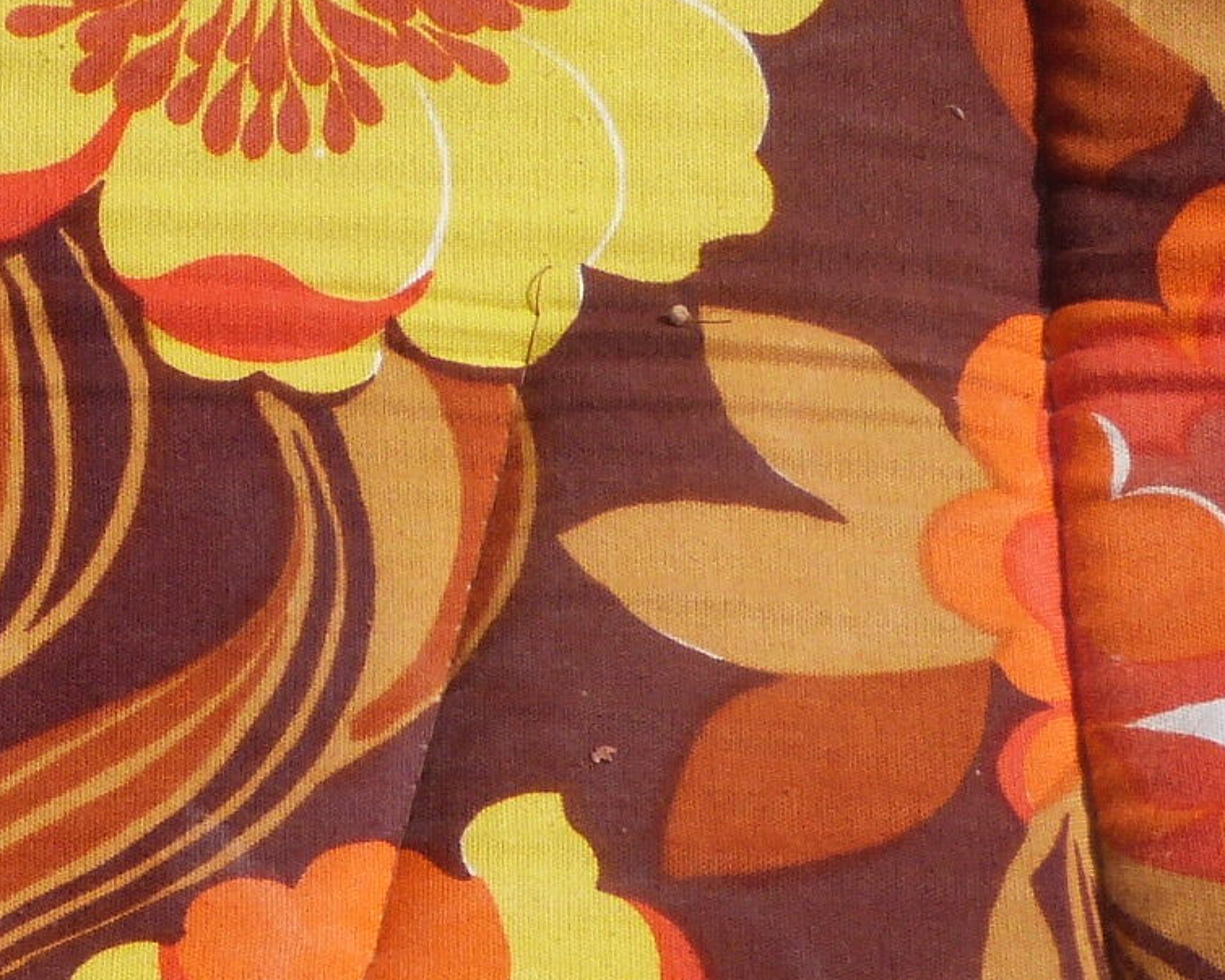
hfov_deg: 10.7
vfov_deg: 8.5
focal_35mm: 179
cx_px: -71
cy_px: 1433
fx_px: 6489
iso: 100
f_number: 5.6
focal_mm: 9.7
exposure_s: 1/800
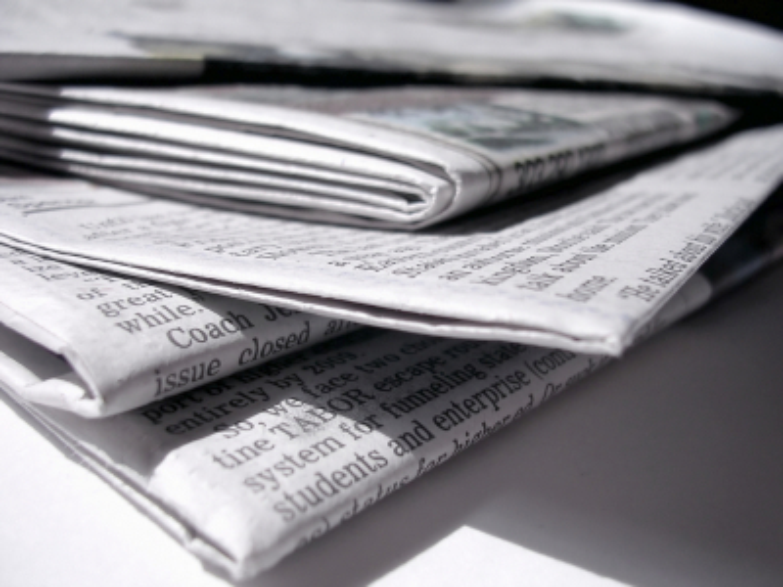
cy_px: 294
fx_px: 860
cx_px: 392
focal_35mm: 38
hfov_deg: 49.0
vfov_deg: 37.7
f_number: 2.8
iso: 100
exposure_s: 1/378
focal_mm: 5.8
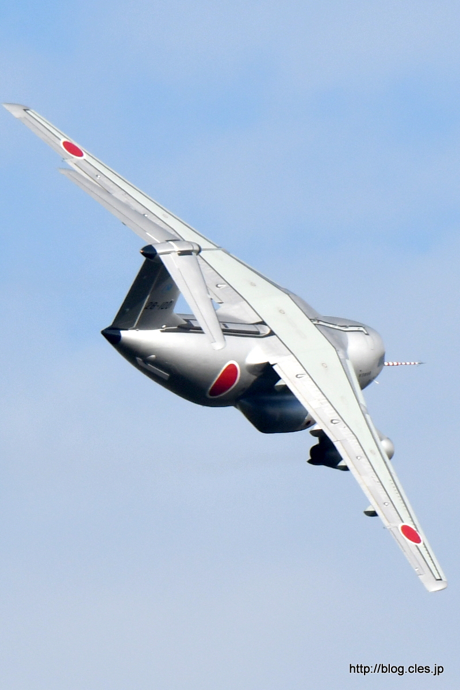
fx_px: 11499
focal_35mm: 600
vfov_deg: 3.4
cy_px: 345
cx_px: 230
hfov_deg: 2.3
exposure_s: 1/1250
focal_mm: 400
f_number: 8
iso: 160
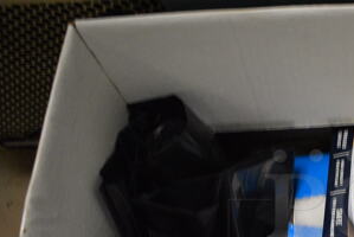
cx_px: 353
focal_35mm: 55
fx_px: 541
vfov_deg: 24.1
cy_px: 204
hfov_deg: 33.2
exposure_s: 1/125
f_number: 3.5
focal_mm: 18
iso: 3200
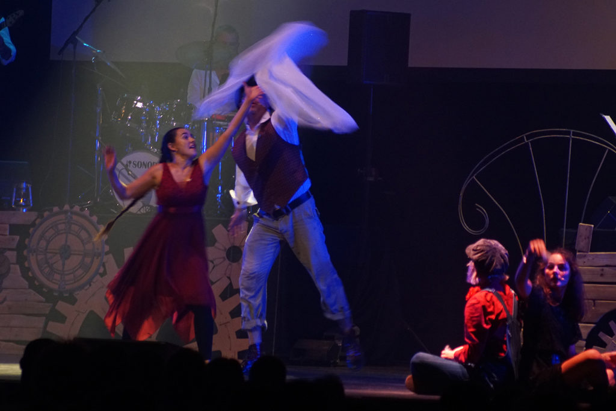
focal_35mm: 240
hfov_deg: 8.6
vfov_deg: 5.7
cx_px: 308
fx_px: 4105
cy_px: 206
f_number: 5.6
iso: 1600
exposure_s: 1/30
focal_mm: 160
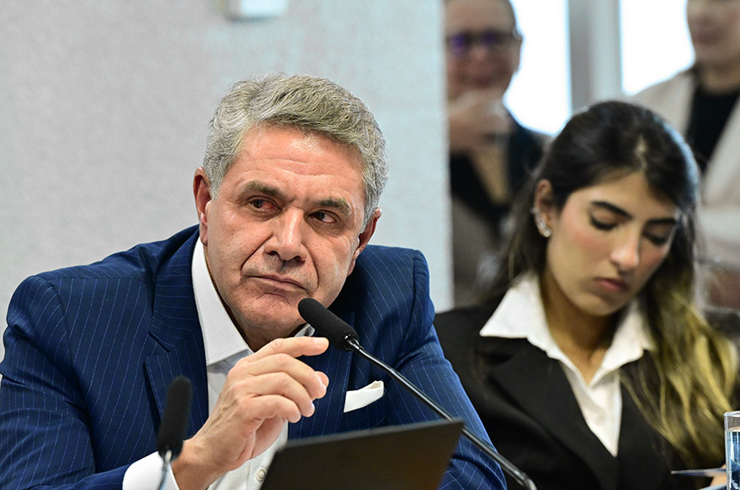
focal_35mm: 300
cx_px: 370
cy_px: 245
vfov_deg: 4.6
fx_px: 6155
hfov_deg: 6.9
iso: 4000
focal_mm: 200
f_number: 4.5
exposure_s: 1/200
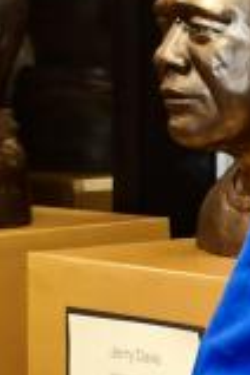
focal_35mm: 317
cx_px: 790
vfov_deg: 6.5
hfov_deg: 4.2
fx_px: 3302
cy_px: 99
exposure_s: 1/60
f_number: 4.2
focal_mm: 28
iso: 1400
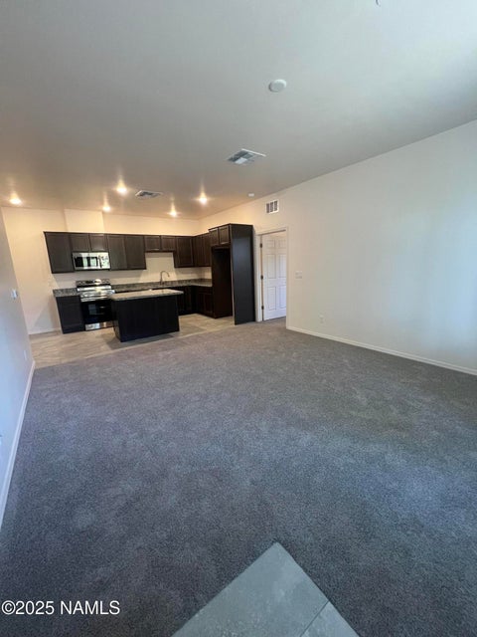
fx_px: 239
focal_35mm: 13
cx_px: 238
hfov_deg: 89.9
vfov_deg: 106.2
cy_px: 318
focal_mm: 1.57
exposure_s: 1/60
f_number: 1.8
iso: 200
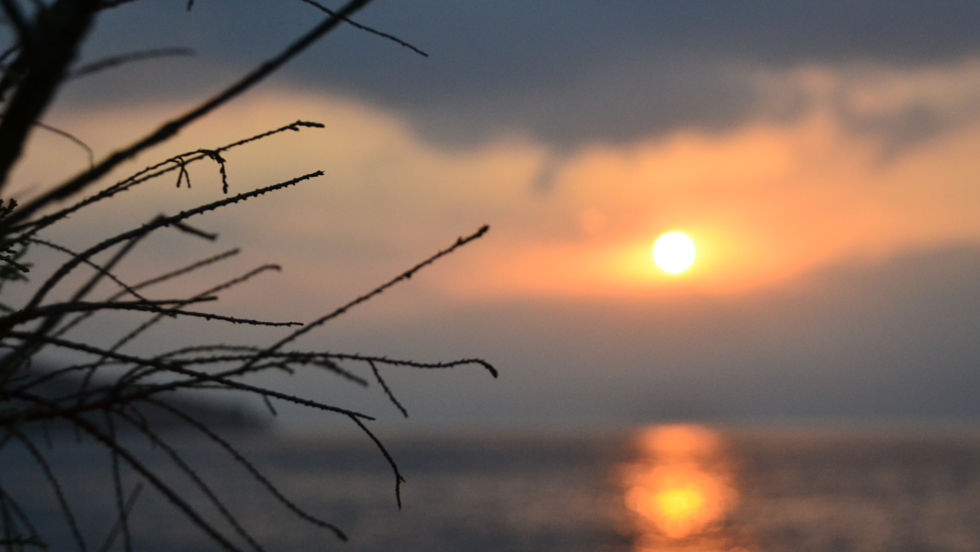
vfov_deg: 15.3
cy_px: 256
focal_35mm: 79
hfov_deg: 26.8
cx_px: 491
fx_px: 2053
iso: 1600
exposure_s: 1/4000
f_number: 5.6
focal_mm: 50
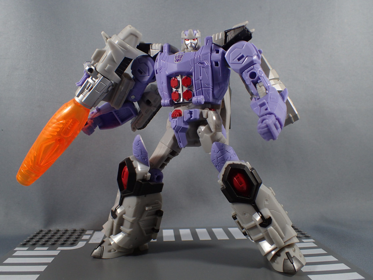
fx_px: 323
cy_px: 140
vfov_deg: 46.8
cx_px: 186
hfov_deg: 60.0
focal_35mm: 30
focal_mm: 5.5
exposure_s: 1/125
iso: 160
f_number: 2.3
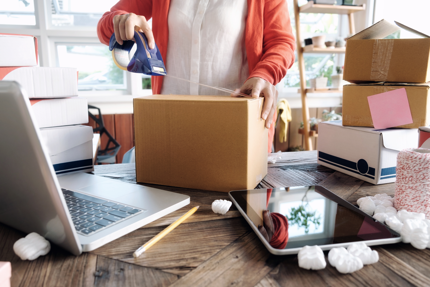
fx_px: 346
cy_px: 144
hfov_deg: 63.7
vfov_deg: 45.0
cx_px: 215
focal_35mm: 29
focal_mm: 19.6
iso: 200
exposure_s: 1/60
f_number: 3.6
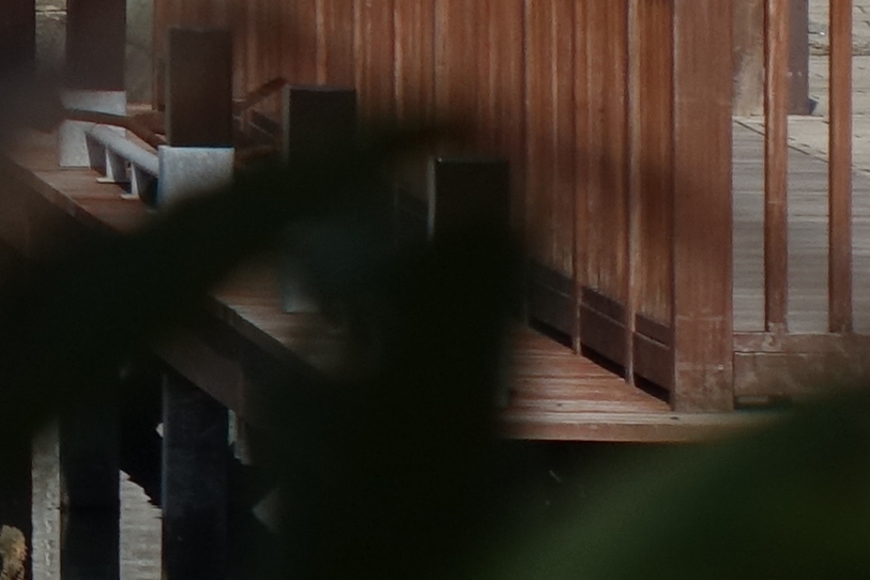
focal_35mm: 814
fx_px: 19670
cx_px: -1682
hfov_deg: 2.5
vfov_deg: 1.7
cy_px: -907
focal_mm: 44.52
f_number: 4
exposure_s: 1/1250
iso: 125
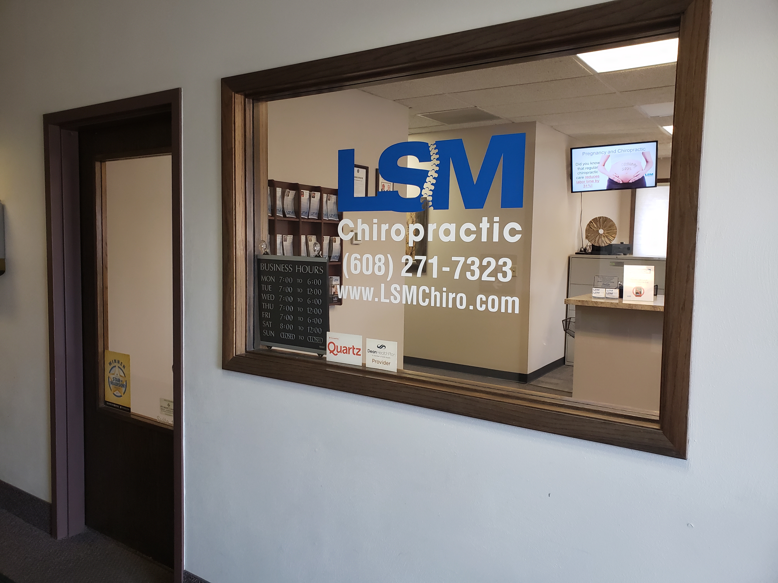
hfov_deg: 67.3
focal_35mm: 26
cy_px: 292
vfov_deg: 53.1
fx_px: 584
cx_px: 389
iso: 200
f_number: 2.4
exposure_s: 1/60
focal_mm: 4.3
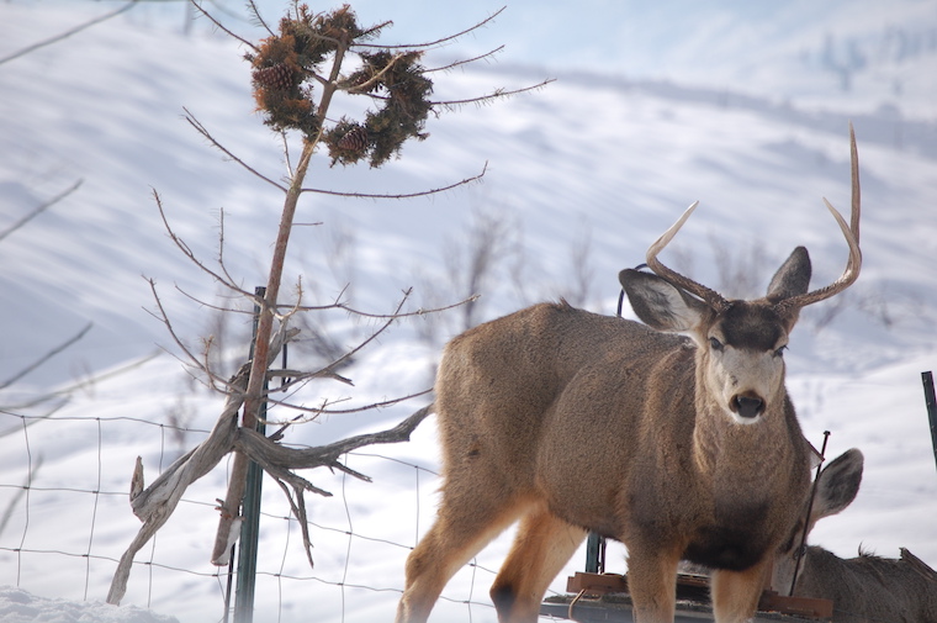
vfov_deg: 4.6
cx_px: 468
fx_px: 7800
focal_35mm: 300
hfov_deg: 6.9
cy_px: 312
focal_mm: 200
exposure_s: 1/1600
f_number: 5.6
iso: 400
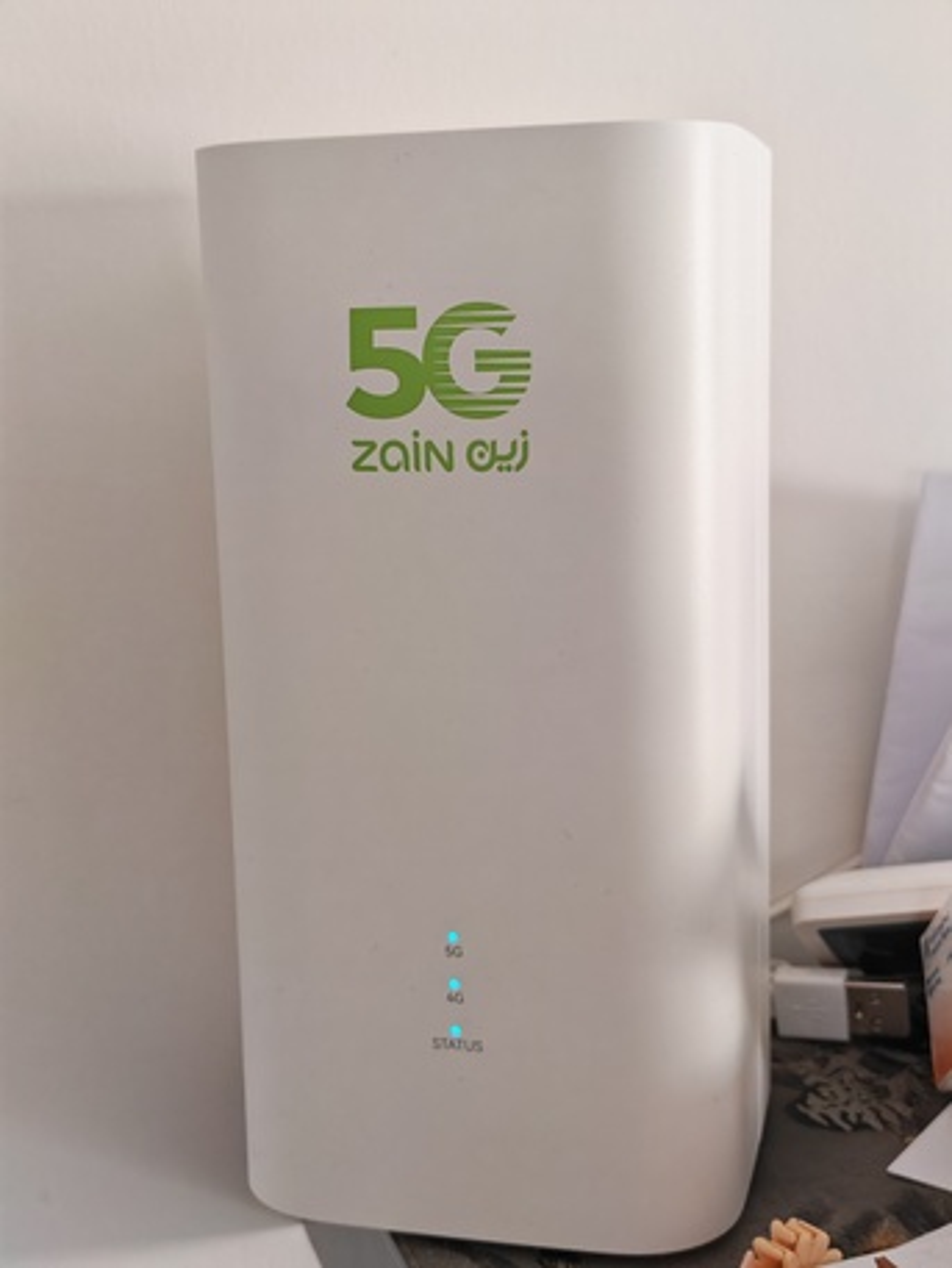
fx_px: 1759
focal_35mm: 48
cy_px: 634
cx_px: 476
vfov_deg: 39.6
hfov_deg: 30.3
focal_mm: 6.12
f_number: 1.9
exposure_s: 1/100
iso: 1000
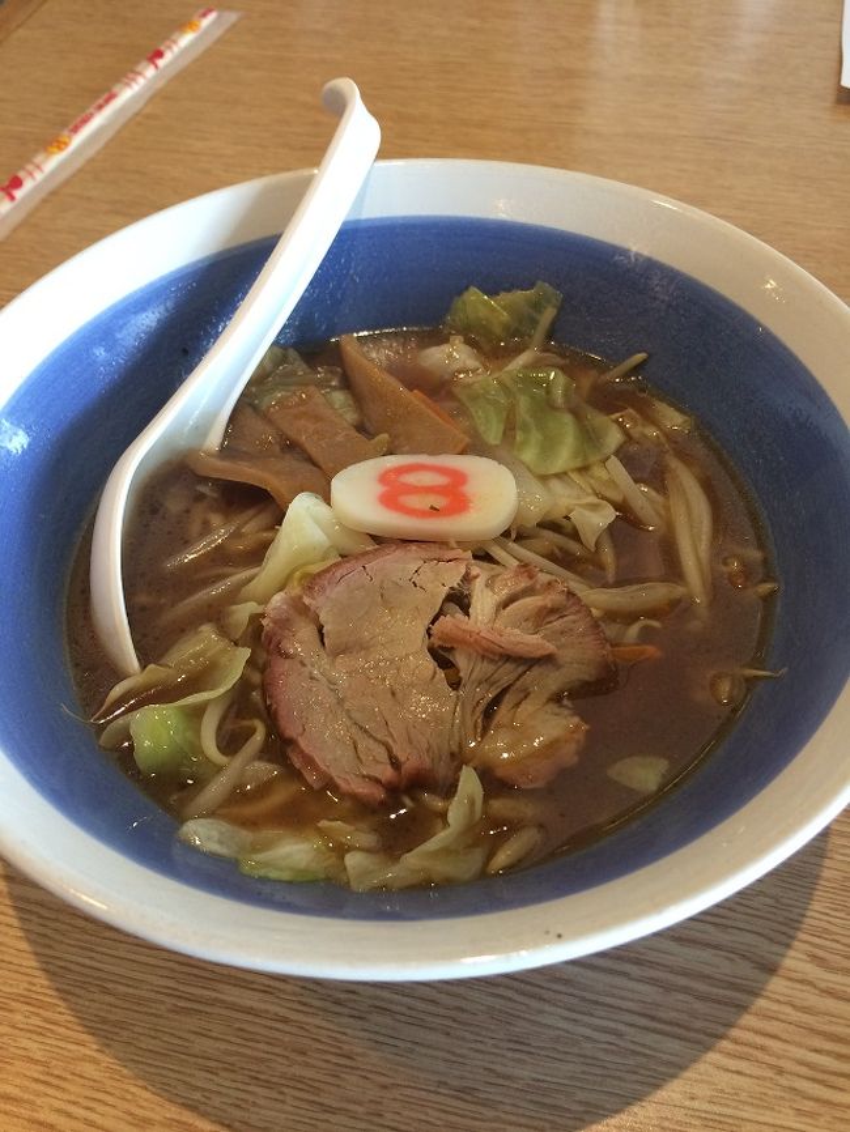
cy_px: 566
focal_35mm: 30
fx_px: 982
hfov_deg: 46.8
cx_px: 425
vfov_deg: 60.0
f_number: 2.2
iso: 50
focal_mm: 4.12
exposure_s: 1/30
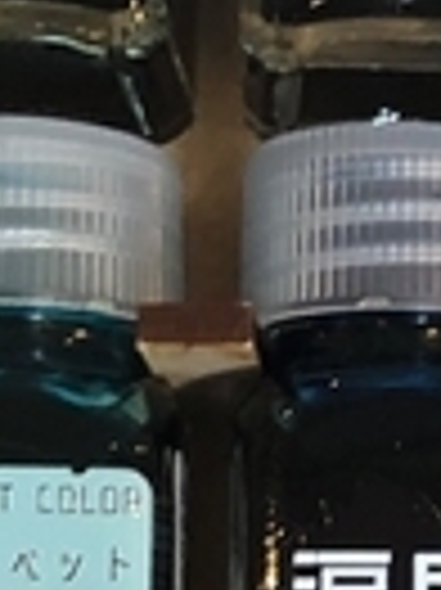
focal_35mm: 171
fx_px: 2909
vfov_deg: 11.4
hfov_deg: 8.4
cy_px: 613
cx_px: 702
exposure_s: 1/11
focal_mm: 4
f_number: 1.8
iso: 100
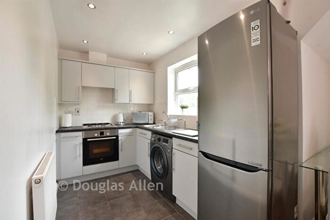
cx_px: 165
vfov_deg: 77.4
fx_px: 138
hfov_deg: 100.4
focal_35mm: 15
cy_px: 110
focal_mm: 10
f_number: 8
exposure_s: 1/8
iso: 250
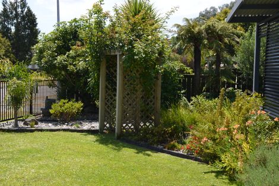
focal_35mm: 57
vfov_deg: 23.8
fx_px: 442
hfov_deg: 35.1
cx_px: 140
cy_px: 93
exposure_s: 1/200
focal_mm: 38
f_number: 7.1
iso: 100
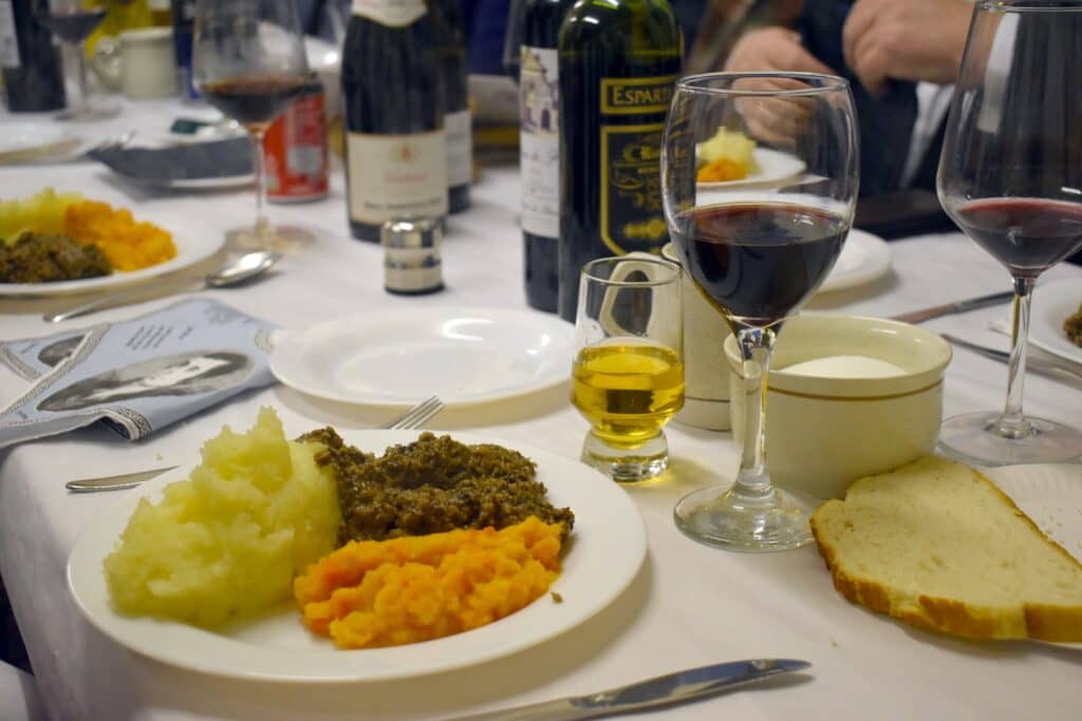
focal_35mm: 48
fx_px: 1443
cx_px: 541
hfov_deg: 41.1
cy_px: 360
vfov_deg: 28.1
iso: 1250
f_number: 4.5
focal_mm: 32
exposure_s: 1/125
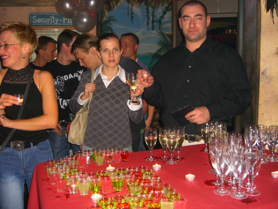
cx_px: 139
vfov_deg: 37.7
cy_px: 104
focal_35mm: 38
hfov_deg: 49.0
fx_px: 305
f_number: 2.8
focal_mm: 7.9
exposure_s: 1/60
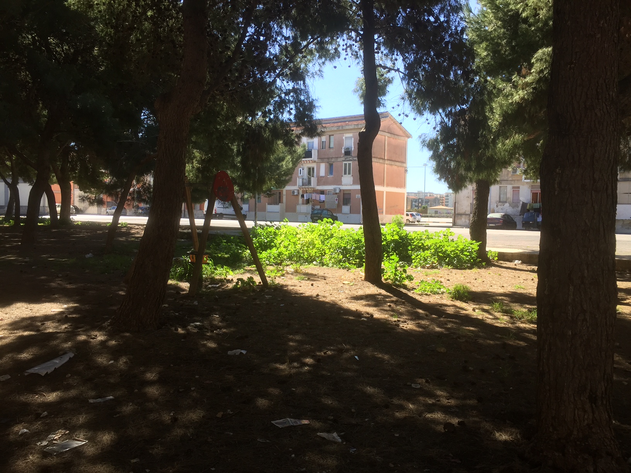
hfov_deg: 61.7
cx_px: 316
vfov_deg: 48.2
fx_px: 529
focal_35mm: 29
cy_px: 236
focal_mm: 4.15
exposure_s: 1/557
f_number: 2.2
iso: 32
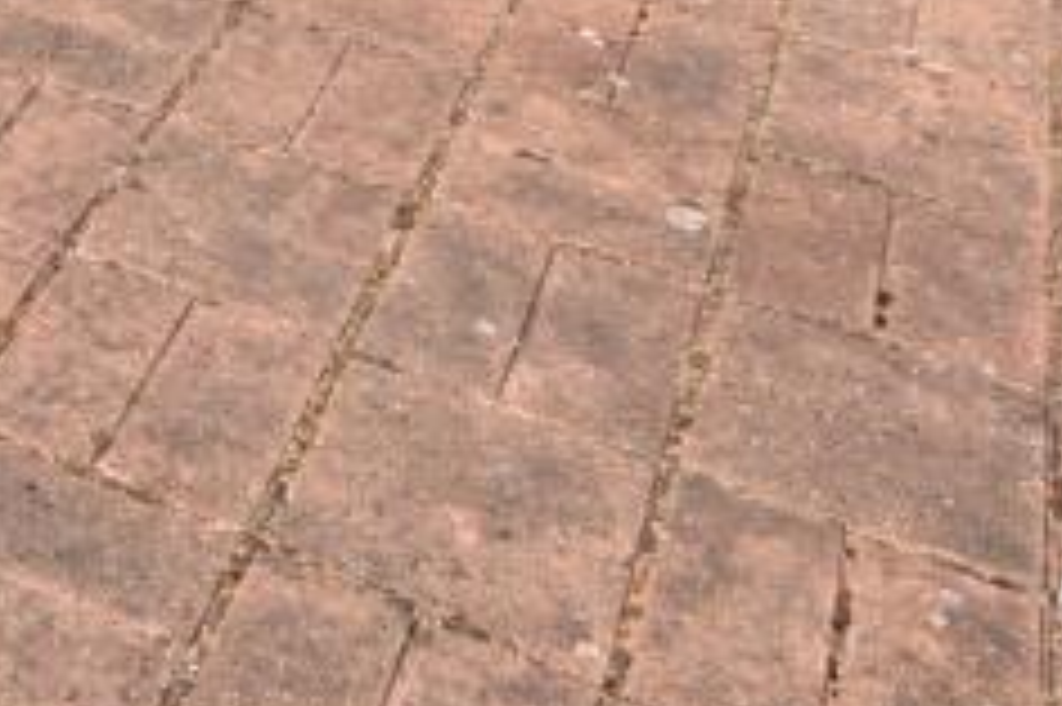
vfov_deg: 16.1
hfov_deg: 25.7
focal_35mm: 65
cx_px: -382
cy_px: -722
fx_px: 1916
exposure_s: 1/200
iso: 100
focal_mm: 10
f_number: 7.1
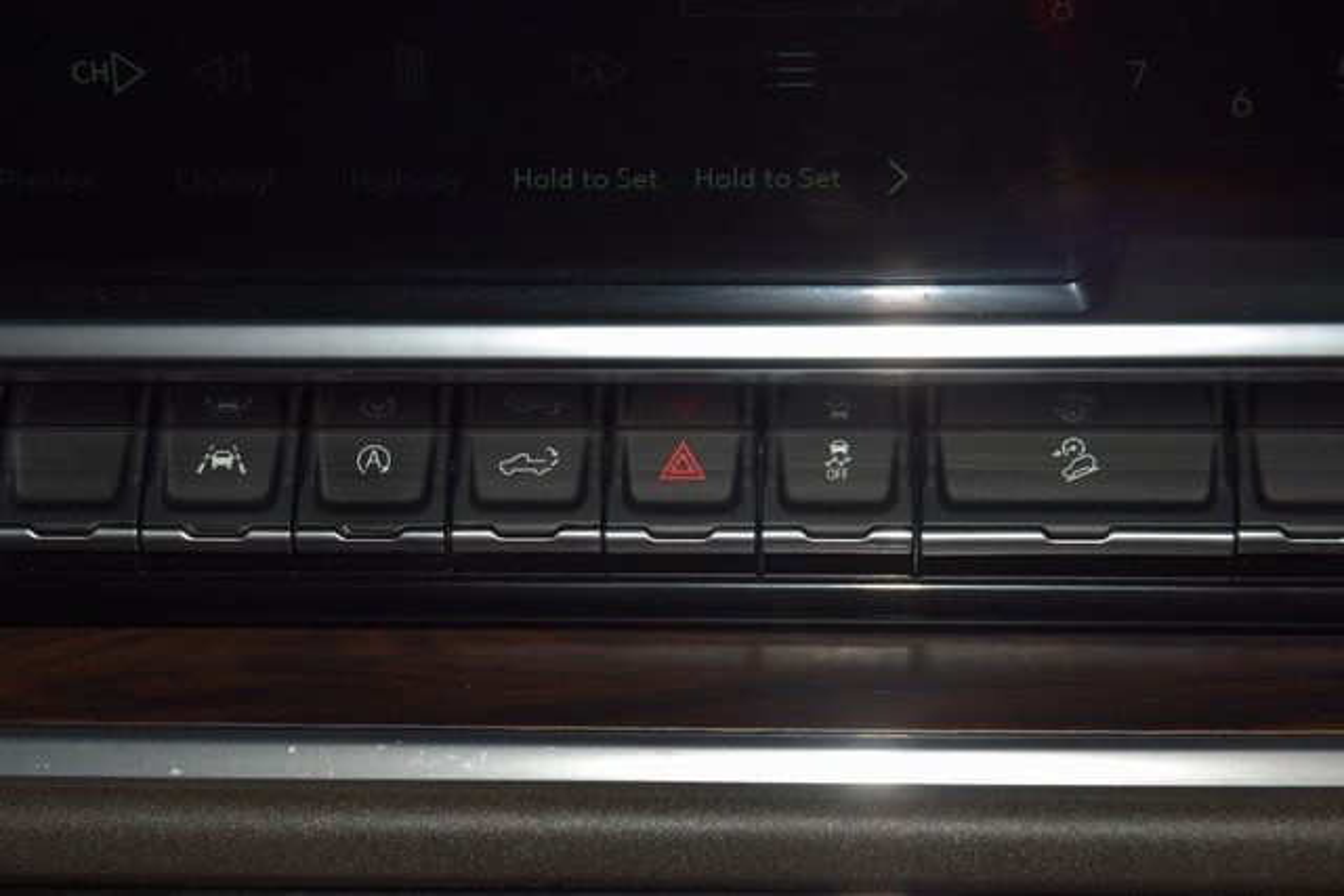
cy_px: 448
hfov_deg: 19.5
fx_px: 3921
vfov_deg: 13.0
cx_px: 672
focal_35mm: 105
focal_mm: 70
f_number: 8
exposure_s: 1/125
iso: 100
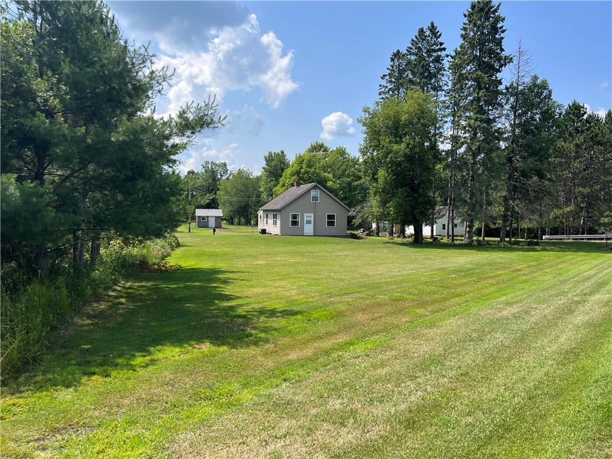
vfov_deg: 53.1
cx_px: 306
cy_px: 230
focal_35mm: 26
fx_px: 460
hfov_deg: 67.3
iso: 50
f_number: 1.6
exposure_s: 1/2899
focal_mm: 5.1
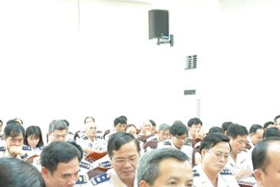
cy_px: 138
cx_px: 168
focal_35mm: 68
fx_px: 529
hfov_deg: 29.6
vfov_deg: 19.9
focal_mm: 22
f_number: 4.5
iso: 800
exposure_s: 1/20
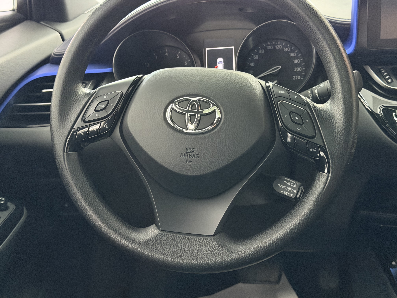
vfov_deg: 30.3
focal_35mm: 48
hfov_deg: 39.7
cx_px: 198
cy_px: 149
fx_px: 550
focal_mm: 6.76
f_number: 1.78
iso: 640
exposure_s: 1/25
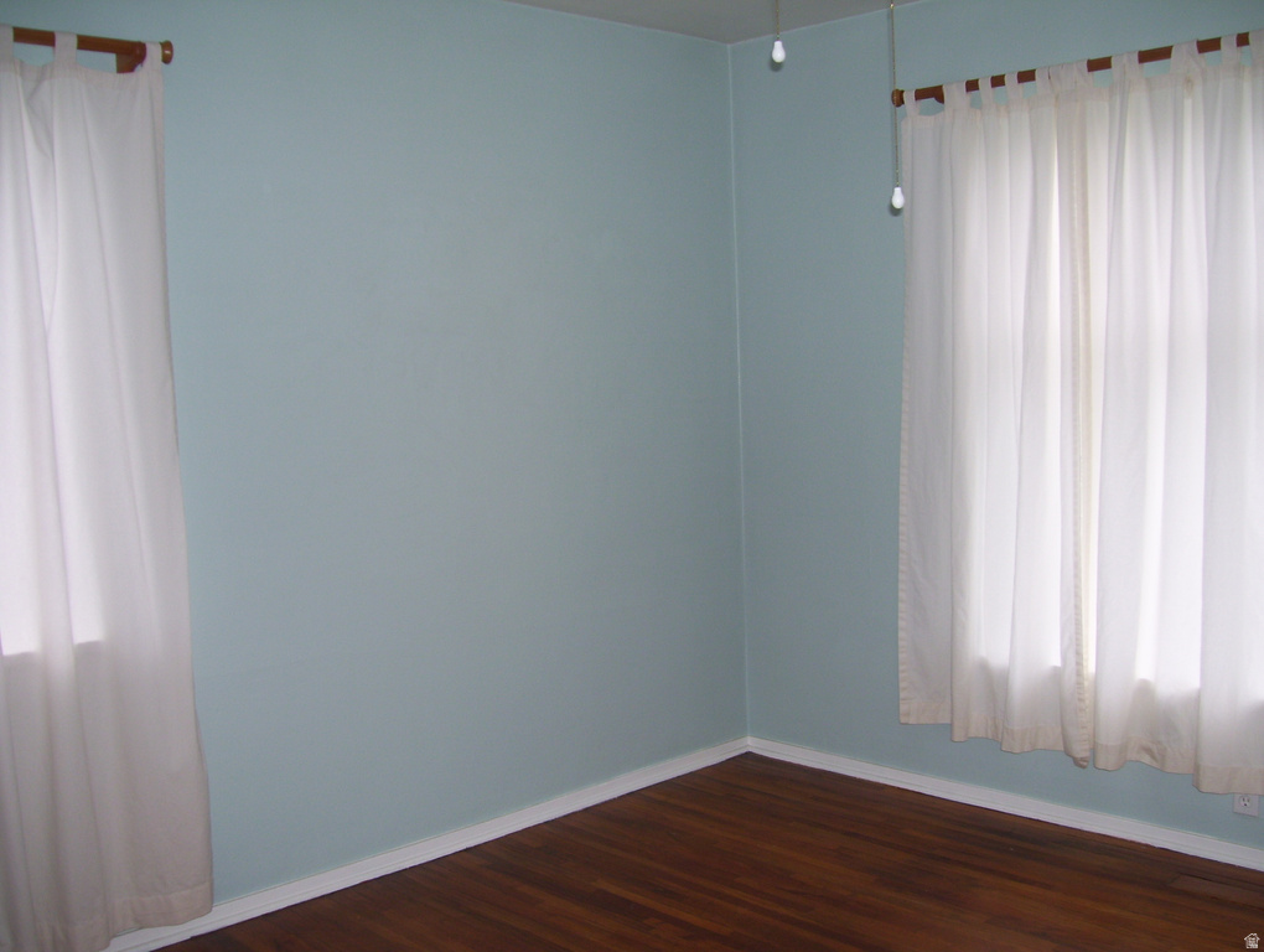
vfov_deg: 39.7
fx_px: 1316
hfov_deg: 51.3
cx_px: 632
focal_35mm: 36
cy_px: 476
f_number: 2.7
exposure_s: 1/60
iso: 80
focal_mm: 6
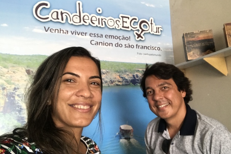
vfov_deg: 38.8
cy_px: 86
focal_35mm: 34
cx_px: 115
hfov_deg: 55.8
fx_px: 218
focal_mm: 2.87
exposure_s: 1/30
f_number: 2.2
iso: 125
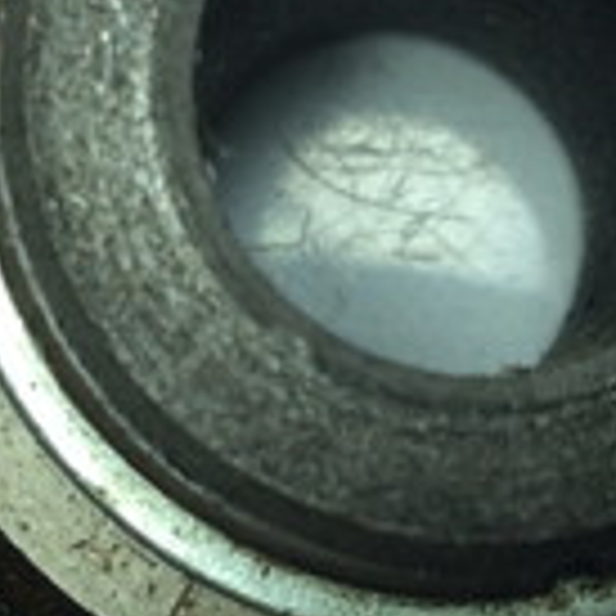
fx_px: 2496
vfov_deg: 14.1
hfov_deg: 14.1
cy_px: 229
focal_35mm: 124
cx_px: 360
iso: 32
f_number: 2.4
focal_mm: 3.3
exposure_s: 1/299
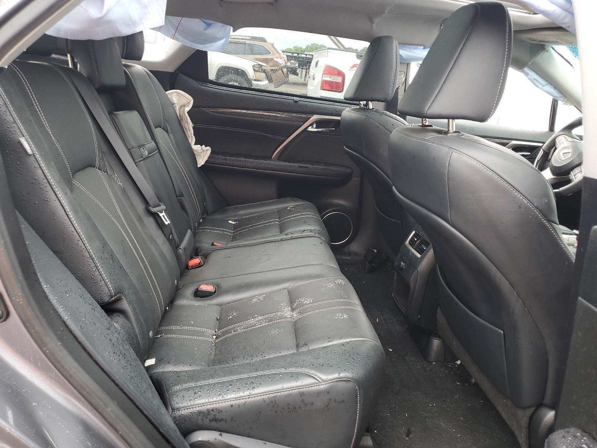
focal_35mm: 26
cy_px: 224
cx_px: 298
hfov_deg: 67.3
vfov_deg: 53.1
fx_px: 448
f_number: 1.5
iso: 55
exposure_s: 1/60.2
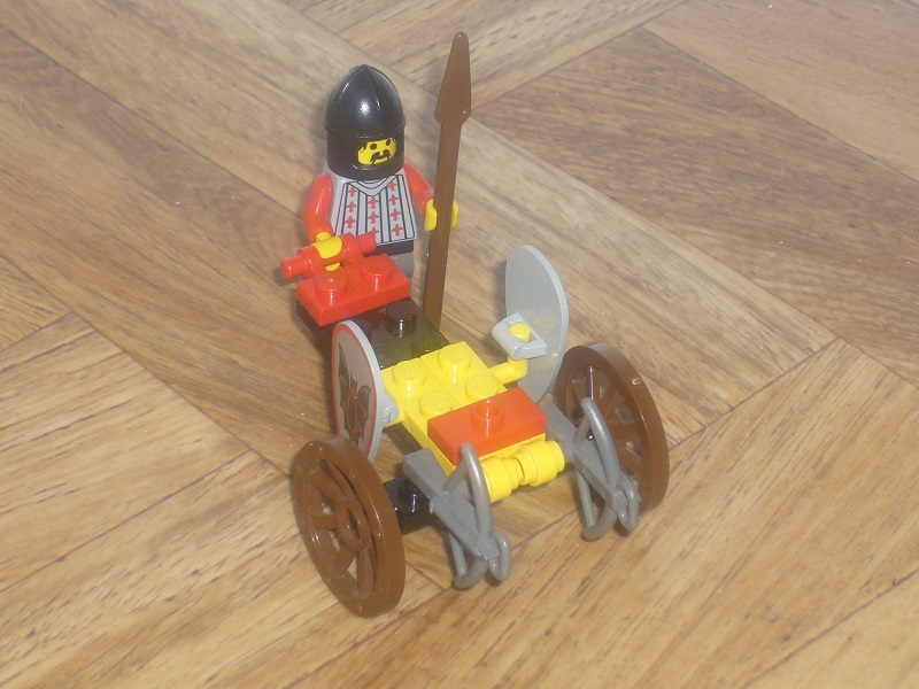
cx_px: 460
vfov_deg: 10.5
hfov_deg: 14.0
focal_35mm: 141
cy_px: 344
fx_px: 3743
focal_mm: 17
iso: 100
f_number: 4.9
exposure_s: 1/30
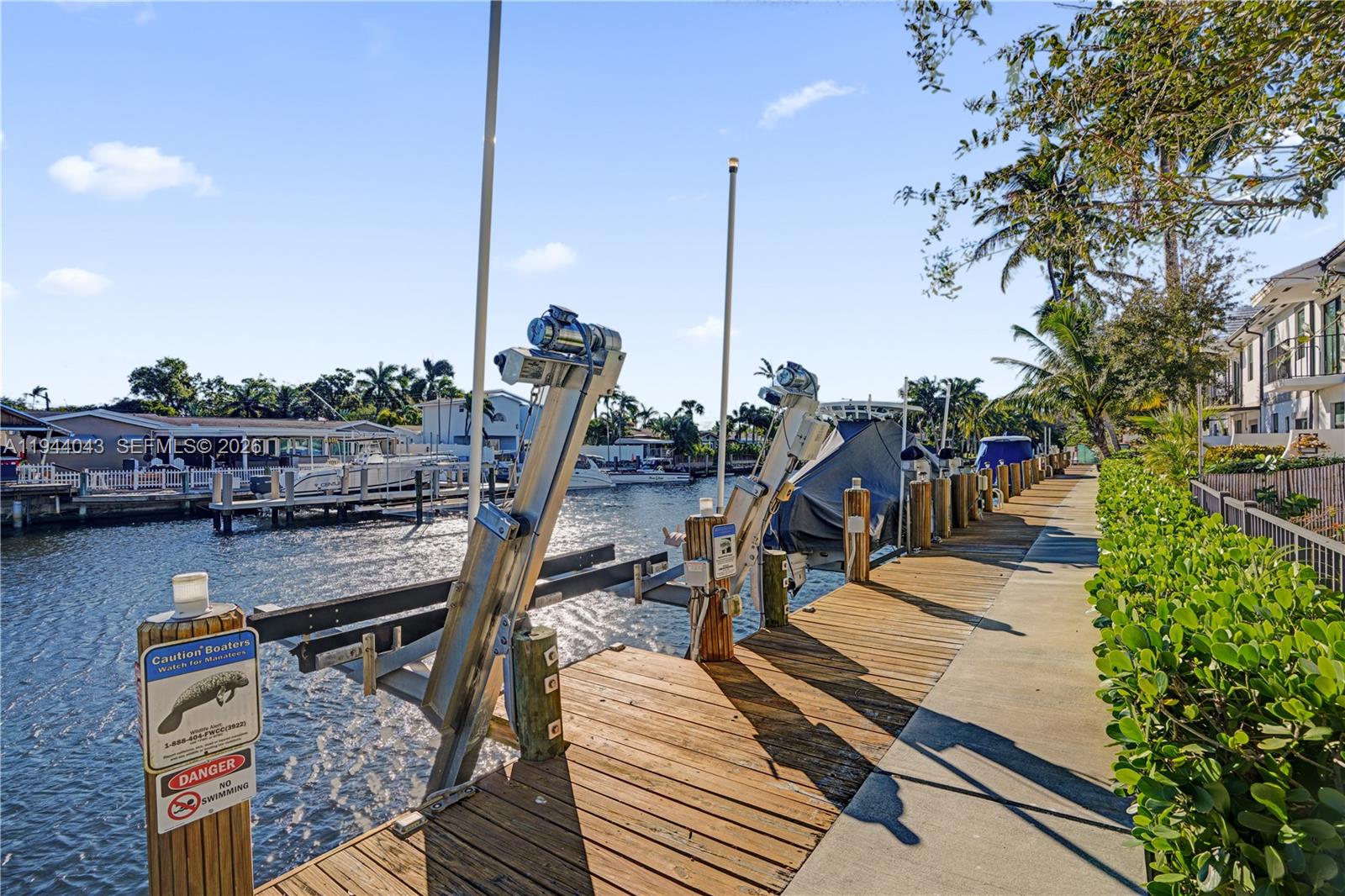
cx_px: 672
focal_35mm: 16
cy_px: 448
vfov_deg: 73.7
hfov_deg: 96.7
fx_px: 598
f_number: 7.1
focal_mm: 16
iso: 50
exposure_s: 1/400
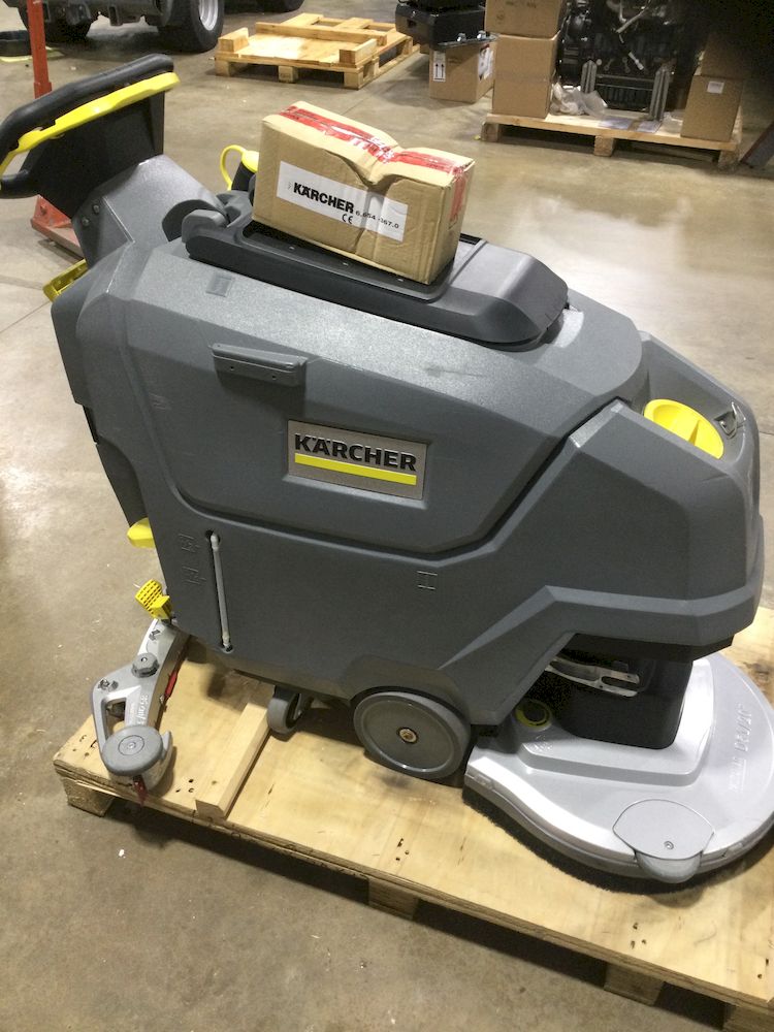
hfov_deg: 45.4
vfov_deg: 58.4
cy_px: 516
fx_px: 924
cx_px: 387
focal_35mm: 31
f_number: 2.4
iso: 125
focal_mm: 3.3
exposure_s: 1/33
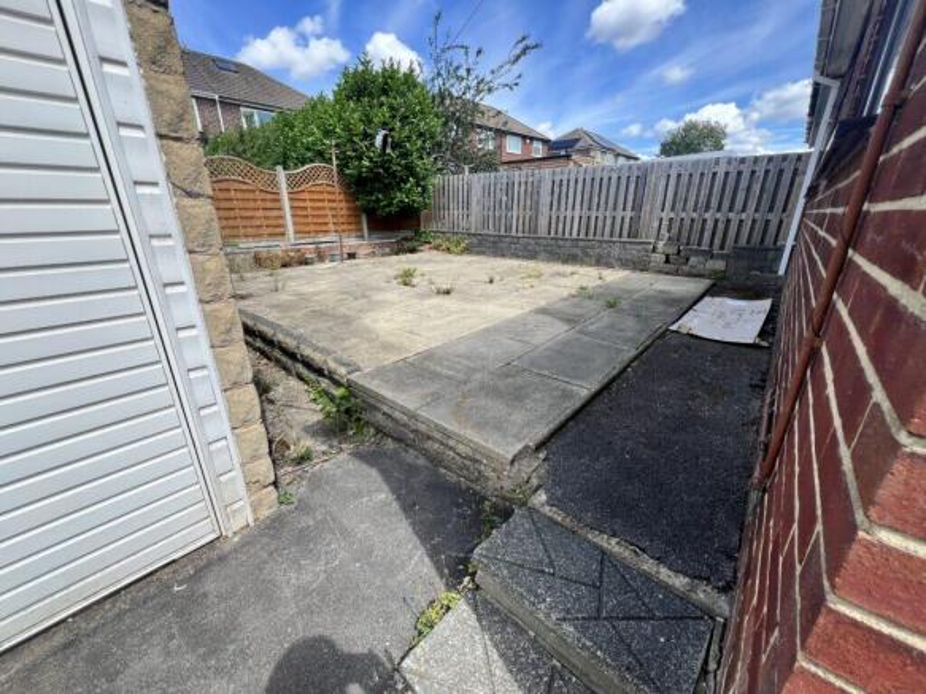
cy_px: 347
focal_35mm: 13
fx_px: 348
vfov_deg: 89.9
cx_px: 463
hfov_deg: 106.2
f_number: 1.8
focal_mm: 1.57
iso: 32
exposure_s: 1/592
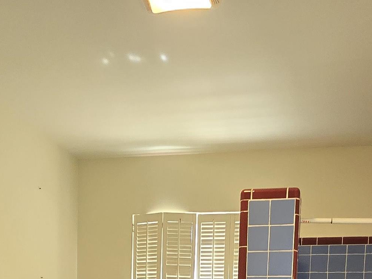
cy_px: 393
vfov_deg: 27.6
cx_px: 213
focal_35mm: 40
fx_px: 430
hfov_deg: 46.6
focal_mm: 2.2
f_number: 2.2
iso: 400
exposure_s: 1/60
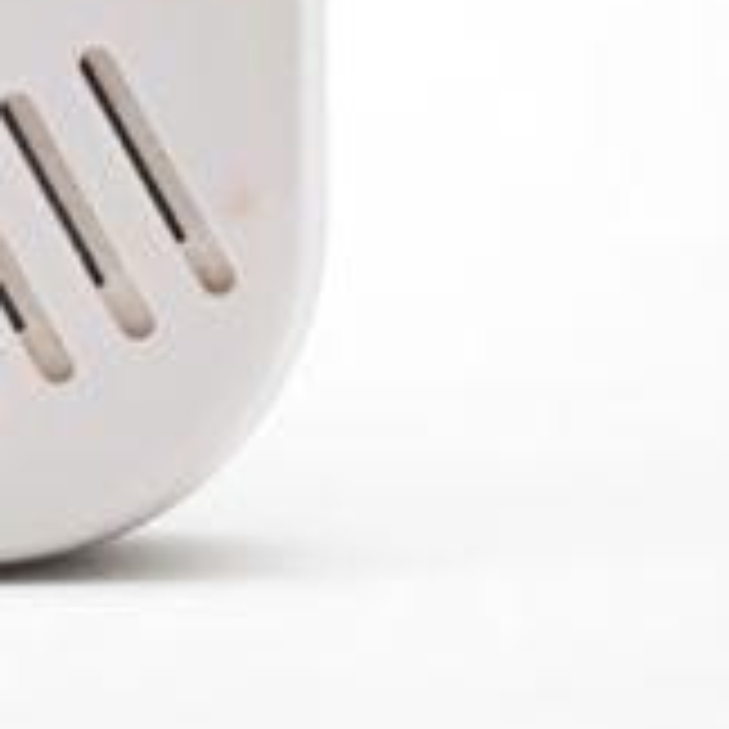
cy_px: -115
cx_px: -544
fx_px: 6592
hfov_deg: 6.2
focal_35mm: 277
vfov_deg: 6.3
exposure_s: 1/125
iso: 1600
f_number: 5.6
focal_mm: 55
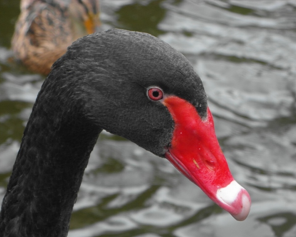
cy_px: 118
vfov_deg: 6.8
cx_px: 153
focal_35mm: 227
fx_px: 1989
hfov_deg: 8.5
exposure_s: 1/90
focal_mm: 38.6
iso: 320
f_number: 4.8
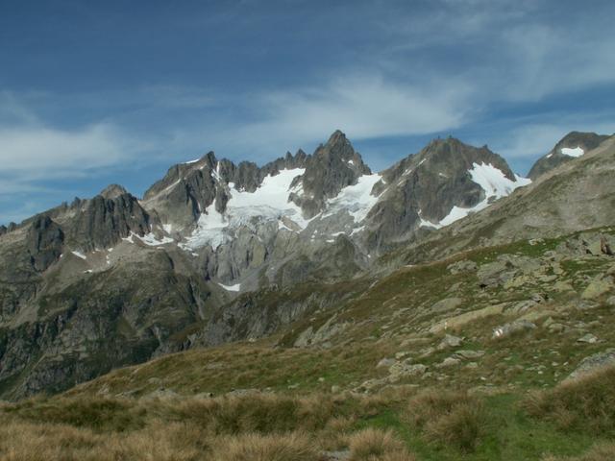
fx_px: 622
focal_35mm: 35
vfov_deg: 40.7
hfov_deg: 52.6
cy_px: 230
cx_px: 308
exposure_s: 1/320
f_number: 8
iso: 50
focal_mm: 5.86
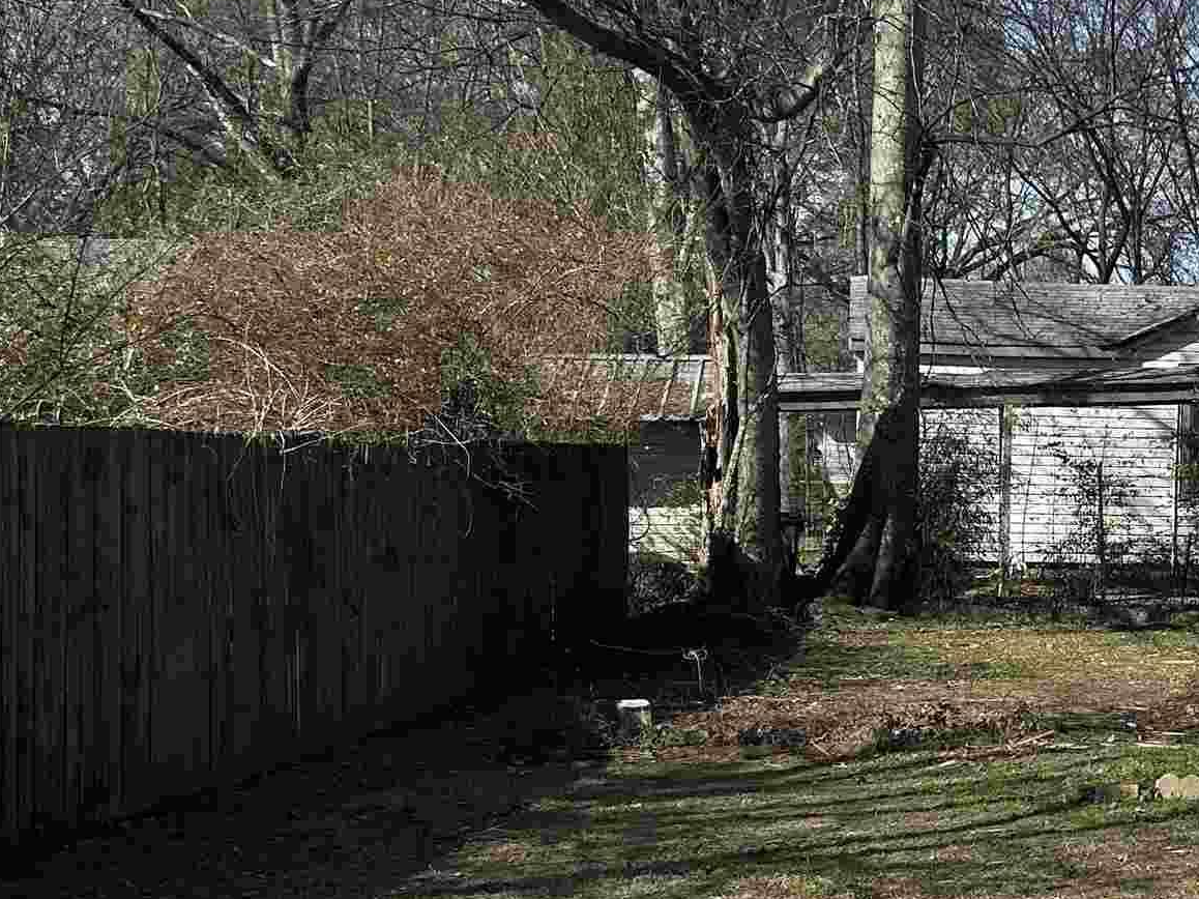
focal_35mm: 69
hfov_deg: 26.5
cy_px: 547
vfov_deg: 21.3
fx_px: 2389
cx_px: 1236
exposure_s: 1/2513
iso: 50
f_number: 1.5
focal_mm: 5.7
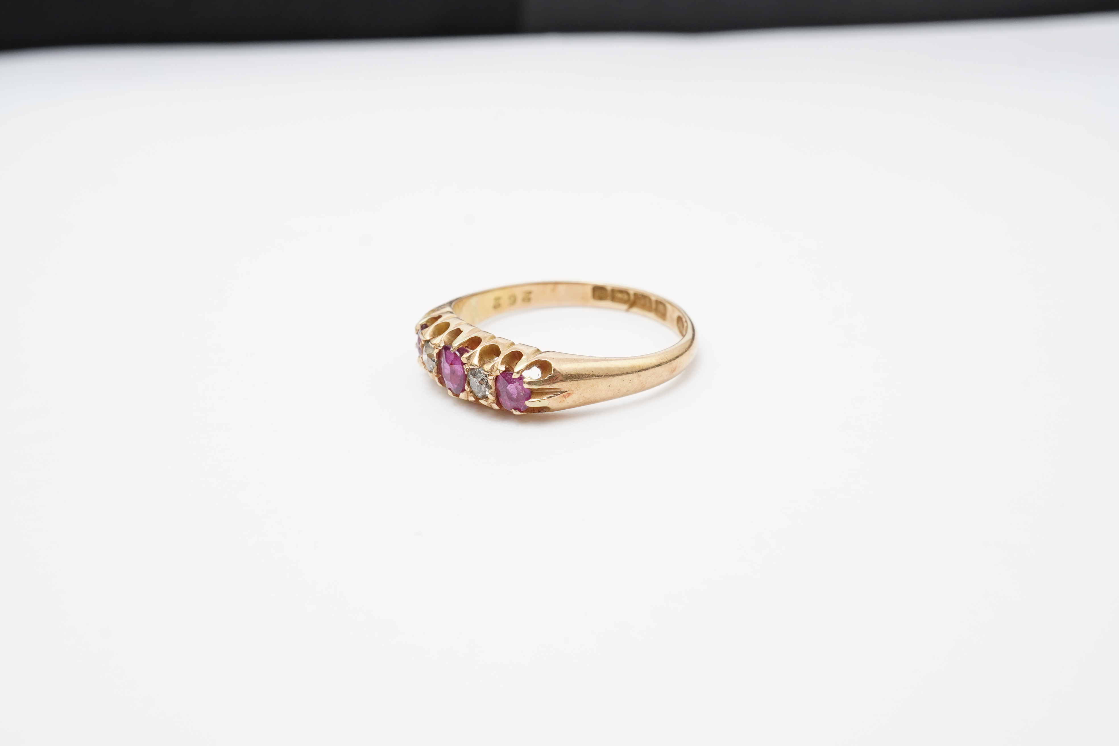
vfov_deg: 29.9
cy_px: 373
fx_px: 1399
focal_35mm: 45
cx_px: 560
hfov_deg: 43.6
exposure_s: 1/100
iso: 640
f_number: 20
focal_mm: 30
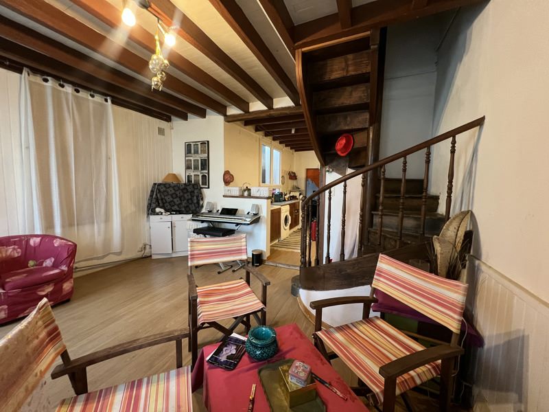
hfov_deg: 106.2
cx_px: 274
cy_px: 206
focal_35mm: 13
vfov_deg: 89.9
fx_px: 206
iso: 320
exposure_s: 1/50
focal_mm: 1.57
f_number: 1.8
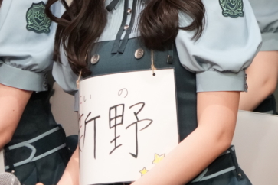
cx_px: 422
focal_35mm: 794
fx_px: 6131
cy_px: -85
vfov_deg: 1.7
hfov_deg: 2.6
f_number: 6.3
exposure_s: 1/250
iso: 3200
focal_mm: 240
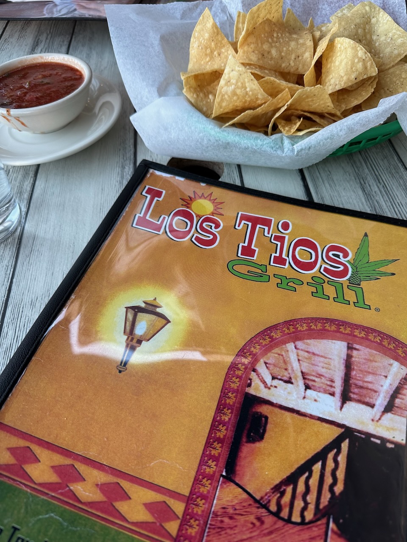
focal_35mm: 24
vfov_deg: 71.6
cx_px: 204
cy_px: 271
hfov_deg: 56.8
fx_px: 376
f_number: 1.78
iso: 125
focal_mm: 6.86
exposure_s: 1/120
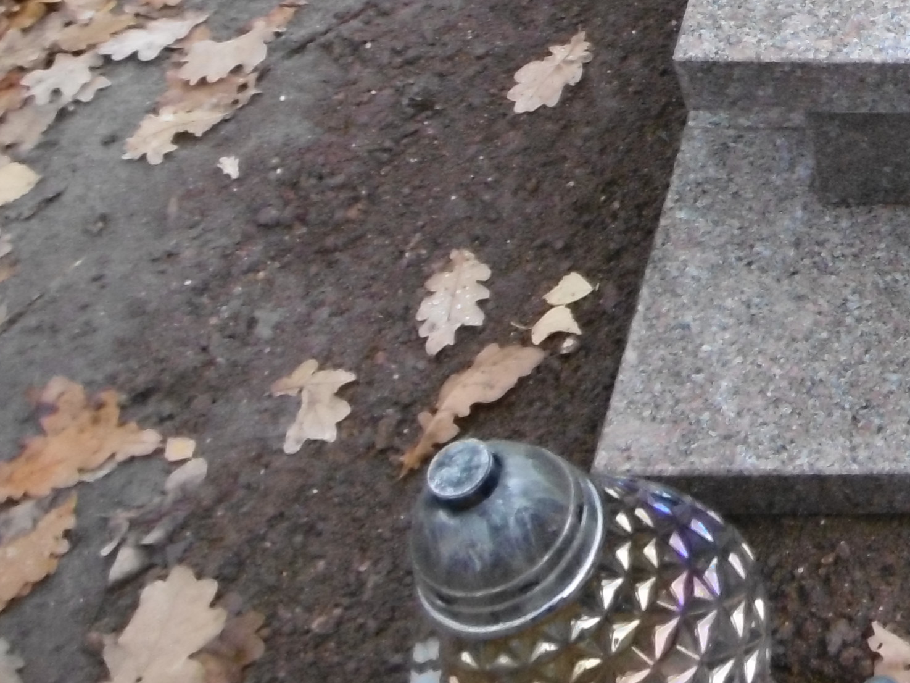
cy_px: -255
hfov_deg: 21.6
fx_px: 1971
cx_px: 1377
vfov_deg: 18.1
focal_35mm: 75
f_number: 3.1
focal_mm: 4.3
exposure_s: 1/60
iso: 250
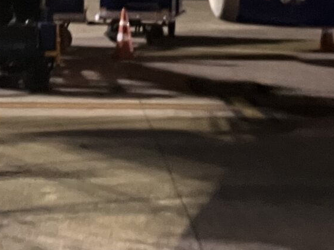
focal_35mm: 127
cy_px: -132
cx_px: 134
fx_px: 1225
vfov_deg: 11.2
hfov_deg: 15.5
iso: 640
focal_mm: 3.99
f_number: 1.8
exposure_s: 1/29
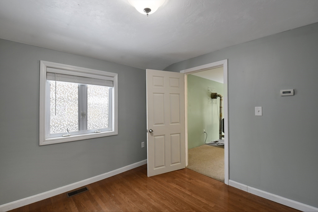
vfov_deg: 77.3
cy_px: 106
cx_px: 159
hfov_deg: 100.4
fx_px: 133
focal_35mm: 15
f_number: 8
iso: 450
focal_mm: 10
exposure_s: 1/15
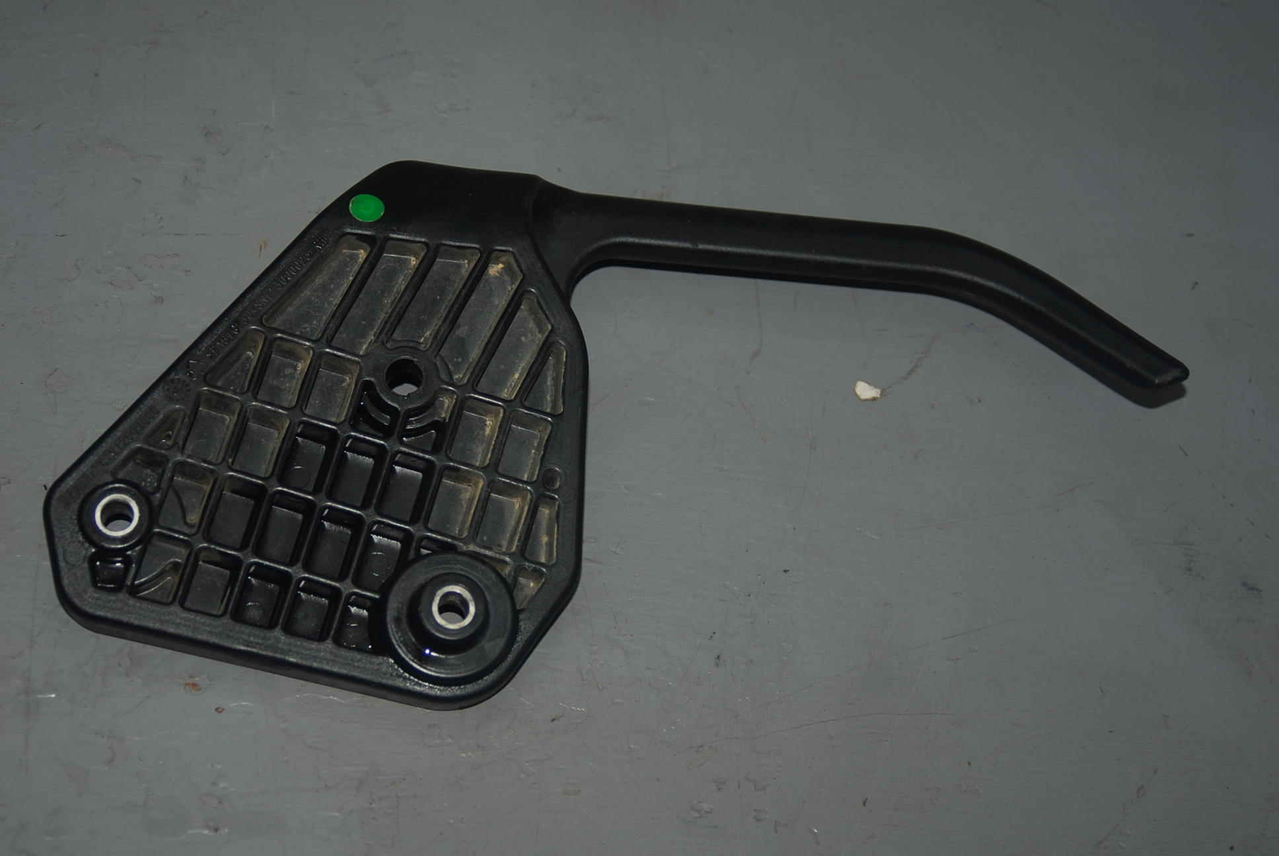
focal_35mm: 66
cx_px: 640
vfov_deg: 20.7
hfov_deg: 30.5
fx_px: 2348
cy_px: 428
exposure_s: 1/125
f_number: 4
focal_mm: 44
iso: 100
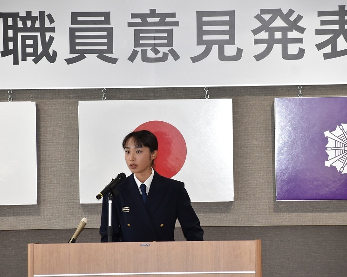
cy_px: 138
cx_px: 170
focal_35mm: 264
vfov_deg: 5.9
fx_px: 2707
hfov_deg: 7.3
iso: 1250
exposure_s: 1/200
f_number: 6.3
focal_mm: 155
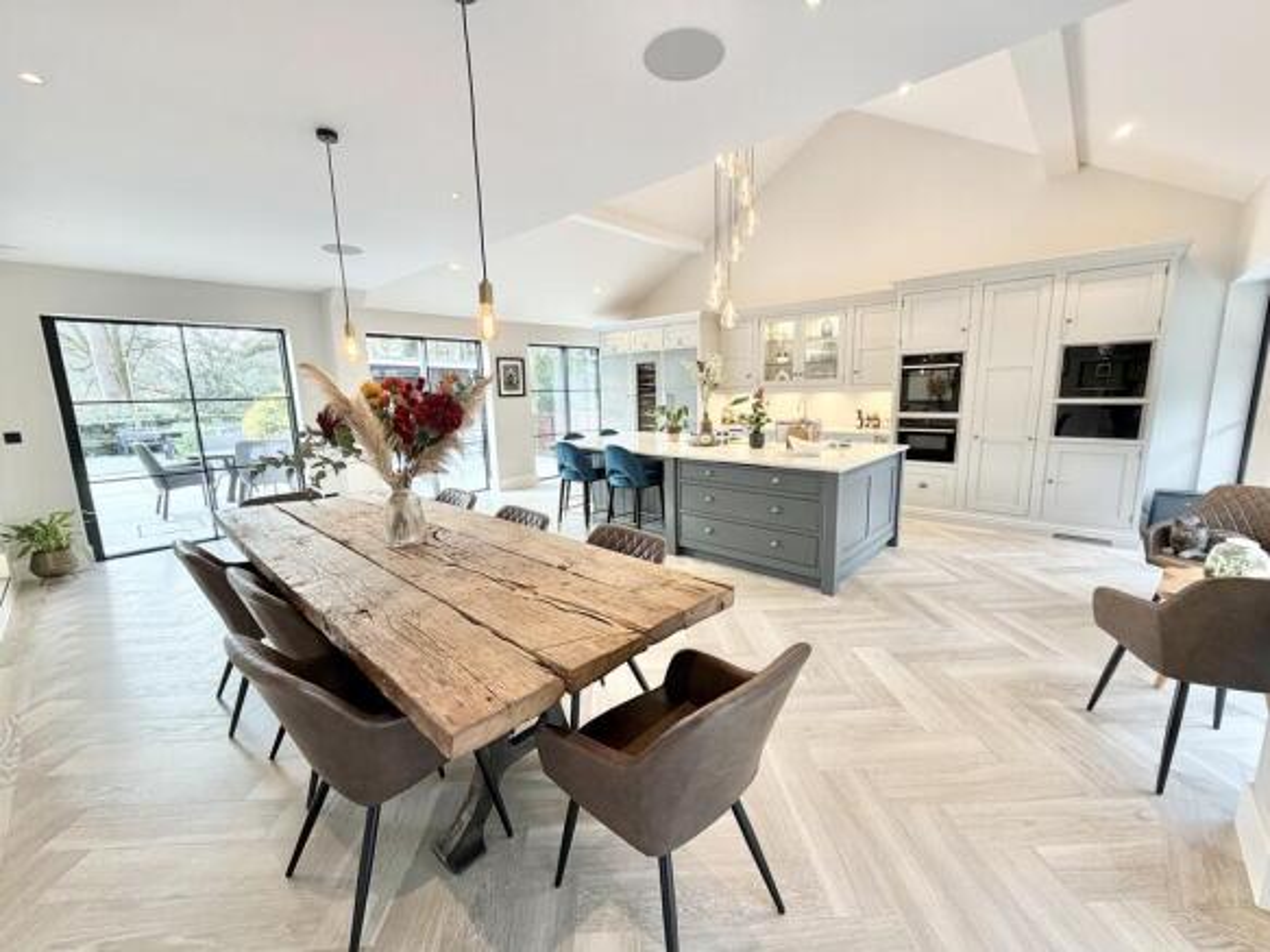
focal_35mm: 14
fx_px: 514
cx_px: 635
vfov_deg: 85.7
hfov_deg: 102.1
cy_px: 476
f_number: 2.2
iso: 160
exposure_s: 1/100
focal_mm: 2.22
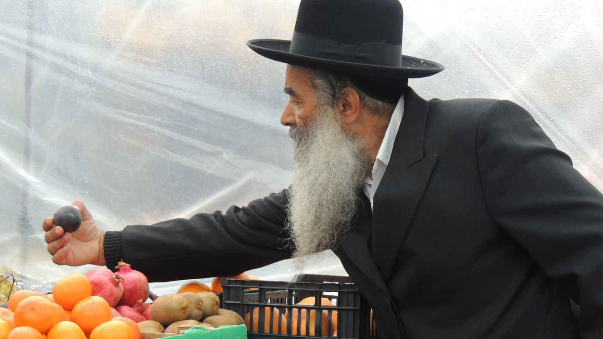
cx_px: 302
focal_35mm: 93
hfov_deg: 22.9
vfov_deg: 13.0
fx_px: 1487
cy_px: 156
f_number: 4
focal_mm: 15.1
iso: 140
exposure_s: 1/100
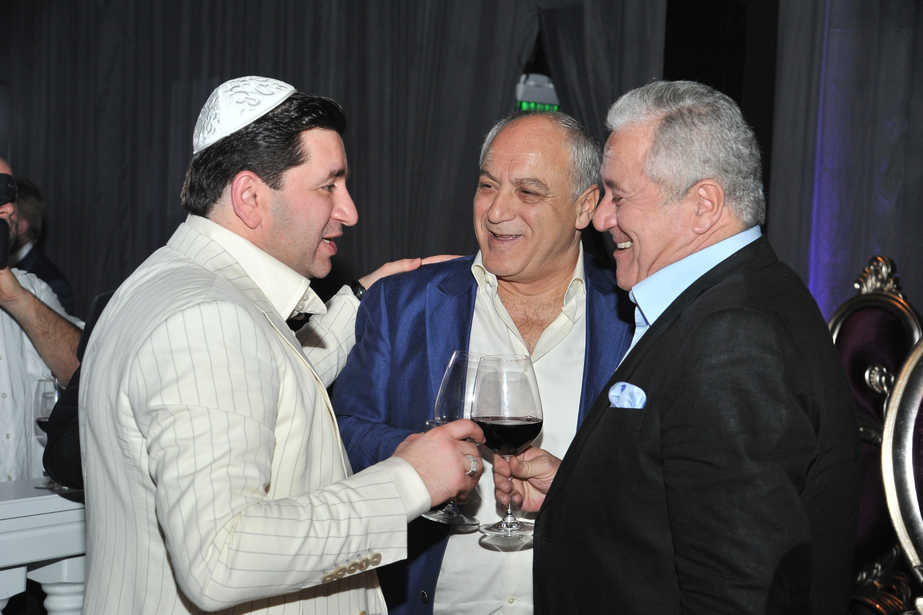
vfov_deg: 20.6
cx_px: 462
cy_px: 308
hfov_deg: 30.5
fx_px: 1692
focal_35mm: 66
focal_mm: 66
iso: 1600
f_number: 6.3
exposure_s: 1/160
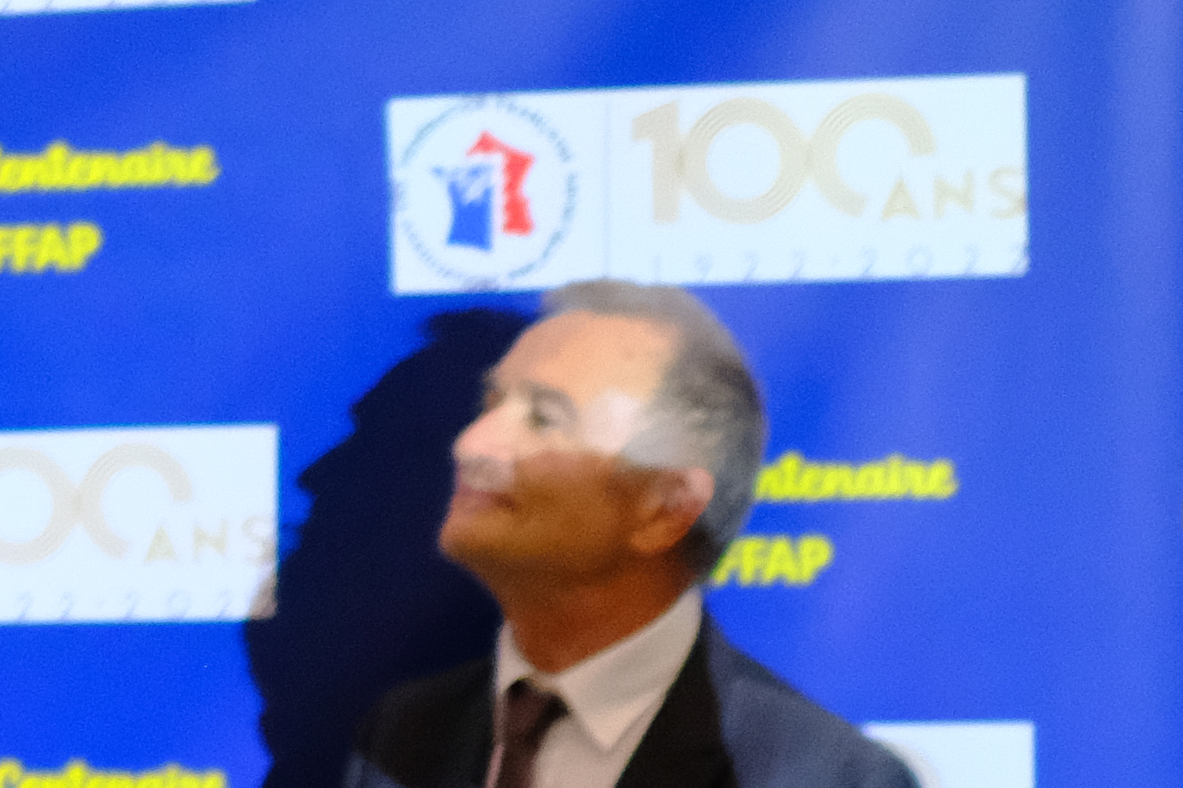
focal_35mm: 230
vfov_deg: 5.9
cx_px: -717
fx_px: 7557
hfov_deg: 8.7
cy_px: 1148
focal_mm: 35
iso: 3200
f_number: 1.4
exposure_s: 1/125
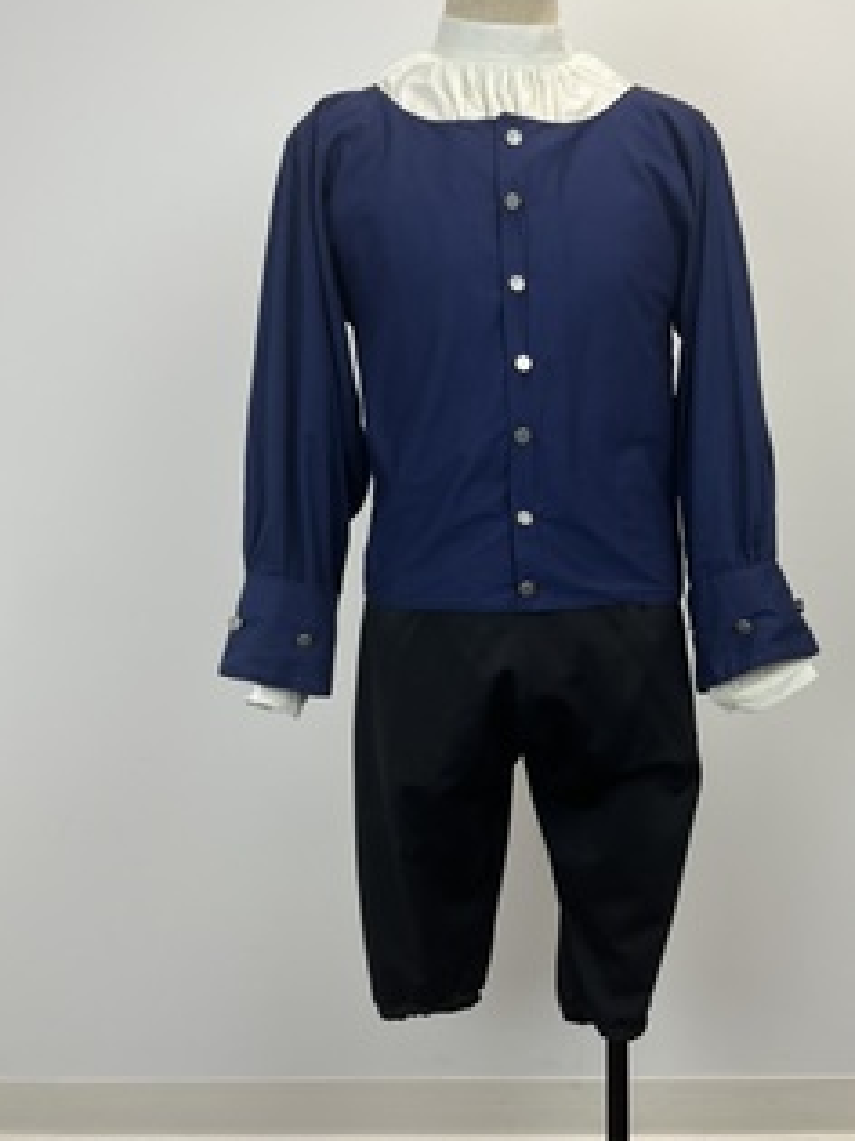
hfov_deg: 42.7
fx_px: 1088
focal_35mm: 33
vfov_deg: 55.3
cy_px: 525
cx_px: 522
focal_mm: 5.1
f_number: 1.6
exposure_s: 1/358
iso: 50
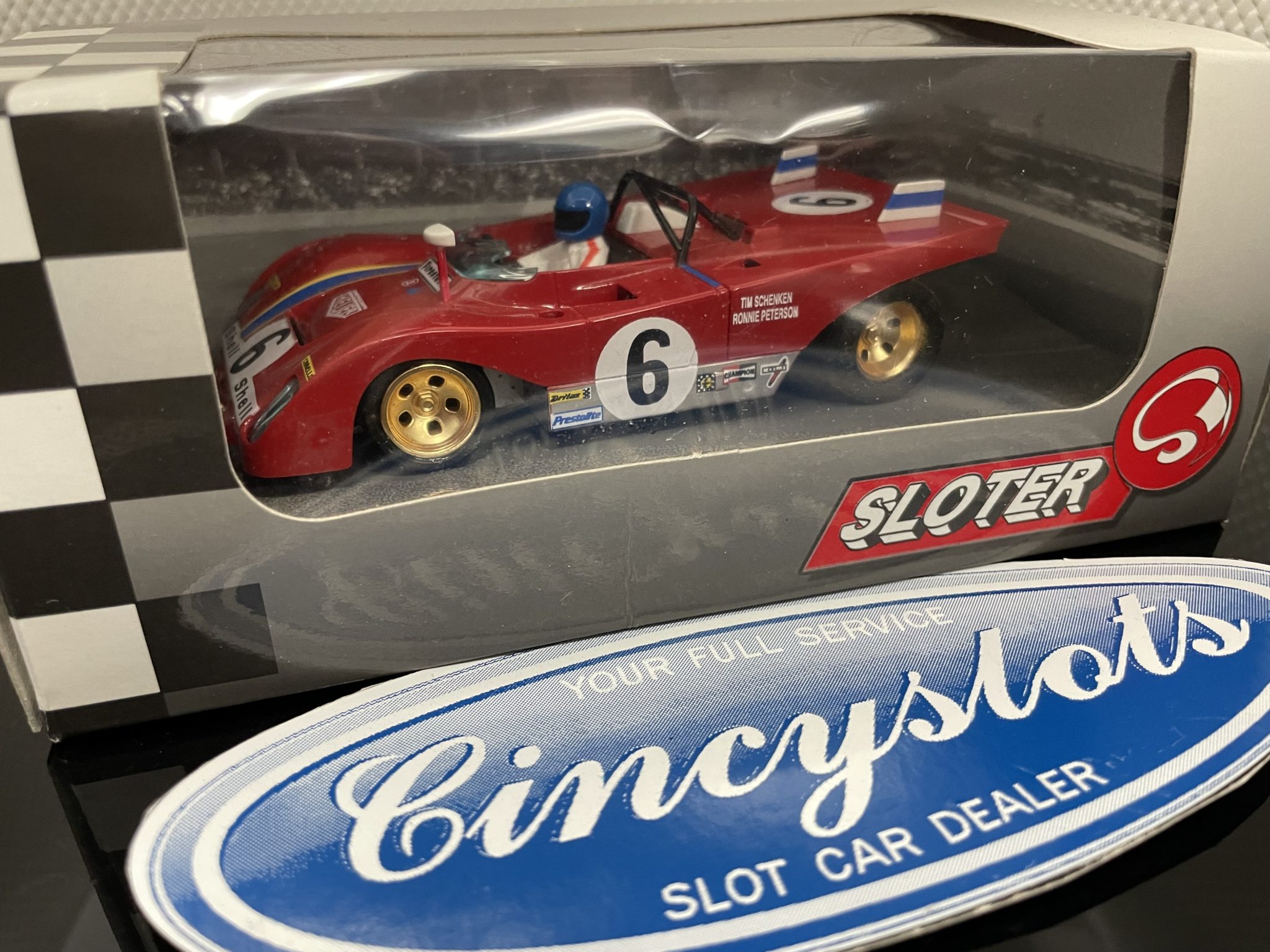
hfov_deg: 67.3
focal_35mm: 26
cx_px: 635
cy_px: 476
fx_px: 954
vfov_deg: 53.1
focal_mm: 4.2
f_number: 1.6
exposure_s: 1/60
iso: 400
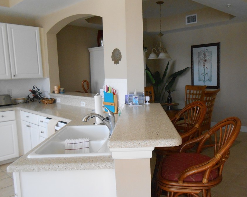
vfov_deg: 47.1
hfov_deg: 56.8
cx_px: 146
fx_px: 227
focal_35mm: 31
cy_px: 102
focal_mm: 4.6
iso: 400
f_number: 3.5
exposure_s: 1/200
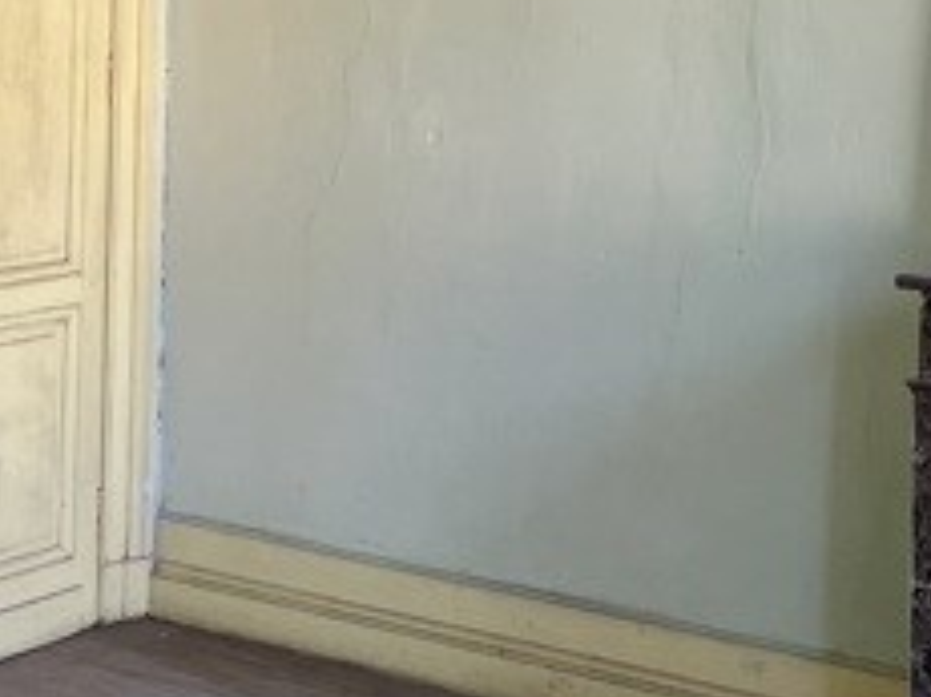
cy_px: -56
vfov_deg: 16.0
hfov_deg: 21.0
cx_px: 959
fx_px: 2419
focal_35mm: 90
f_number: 1.6
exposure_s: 1/121
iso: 125
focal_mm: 5.1
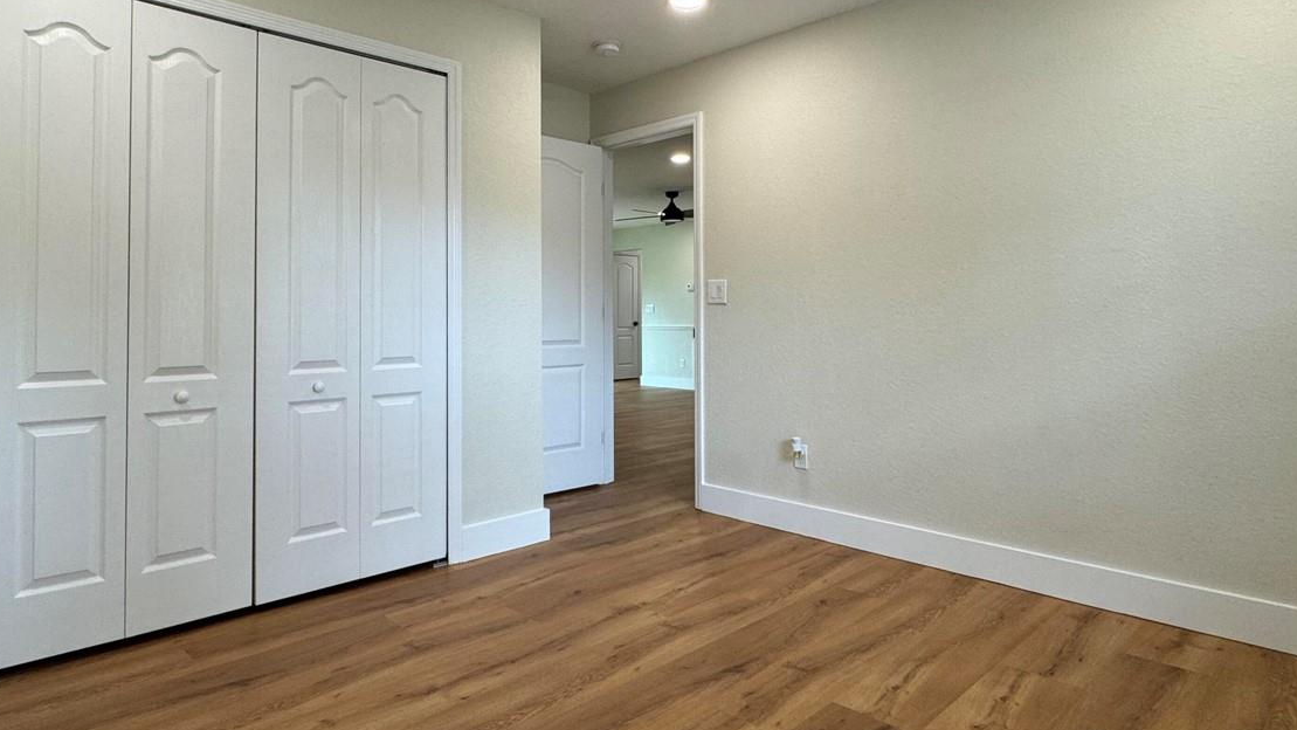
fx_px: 757
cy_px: 298
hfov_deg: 81.1
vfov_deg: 51.2
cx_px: 619
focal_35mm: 22
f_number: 2.2
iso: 160
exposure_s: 1/120
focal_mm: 2.22
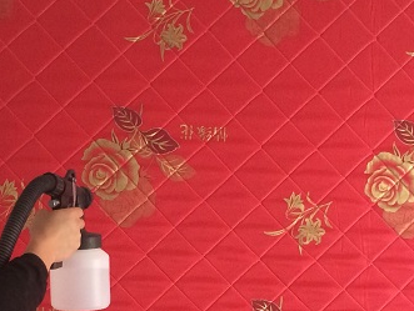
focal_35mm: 84
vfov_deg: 17.2
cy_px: 320
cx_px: 136
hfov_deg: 23.2
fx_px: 1006
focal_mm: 4.15
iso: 200
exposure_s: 1/33
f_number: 2.2
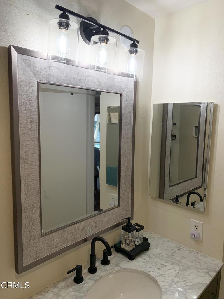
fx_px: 224
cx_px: 112
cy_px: 150
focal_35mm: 26
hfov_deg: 53.1
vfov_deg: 67.3
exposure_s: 1/165
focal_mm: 4.25
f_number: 1.8
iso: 25
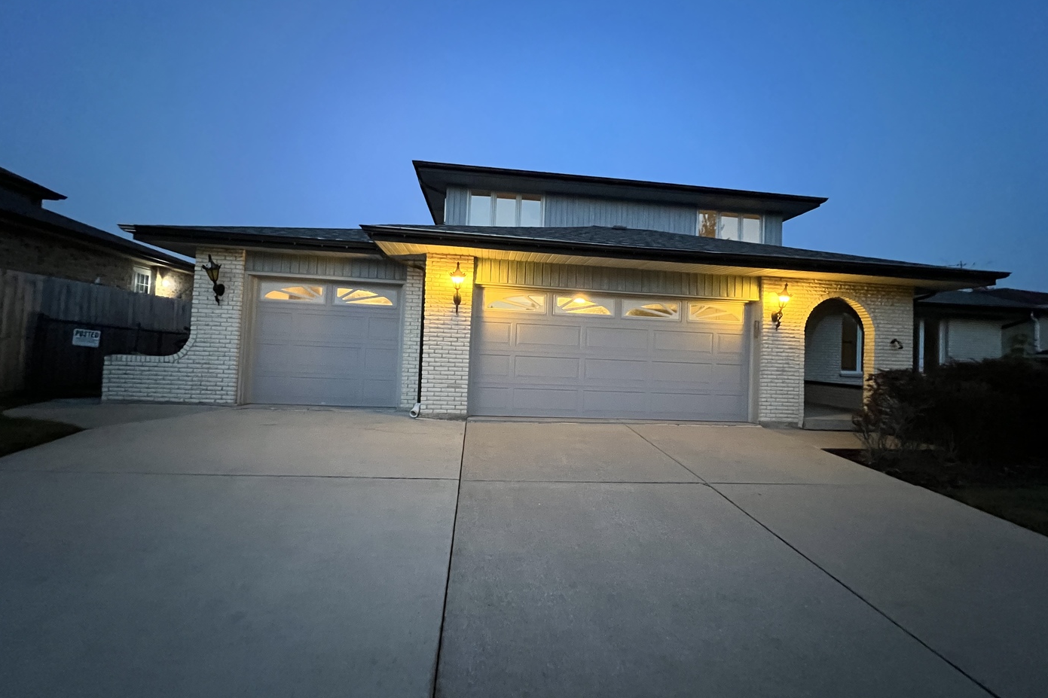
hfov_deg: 104.3
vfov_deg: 81.2
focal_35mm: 14
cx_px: 533
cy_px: 336
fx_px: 407
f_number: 1.8
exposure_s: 1/30
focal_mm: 1.57
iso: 1000
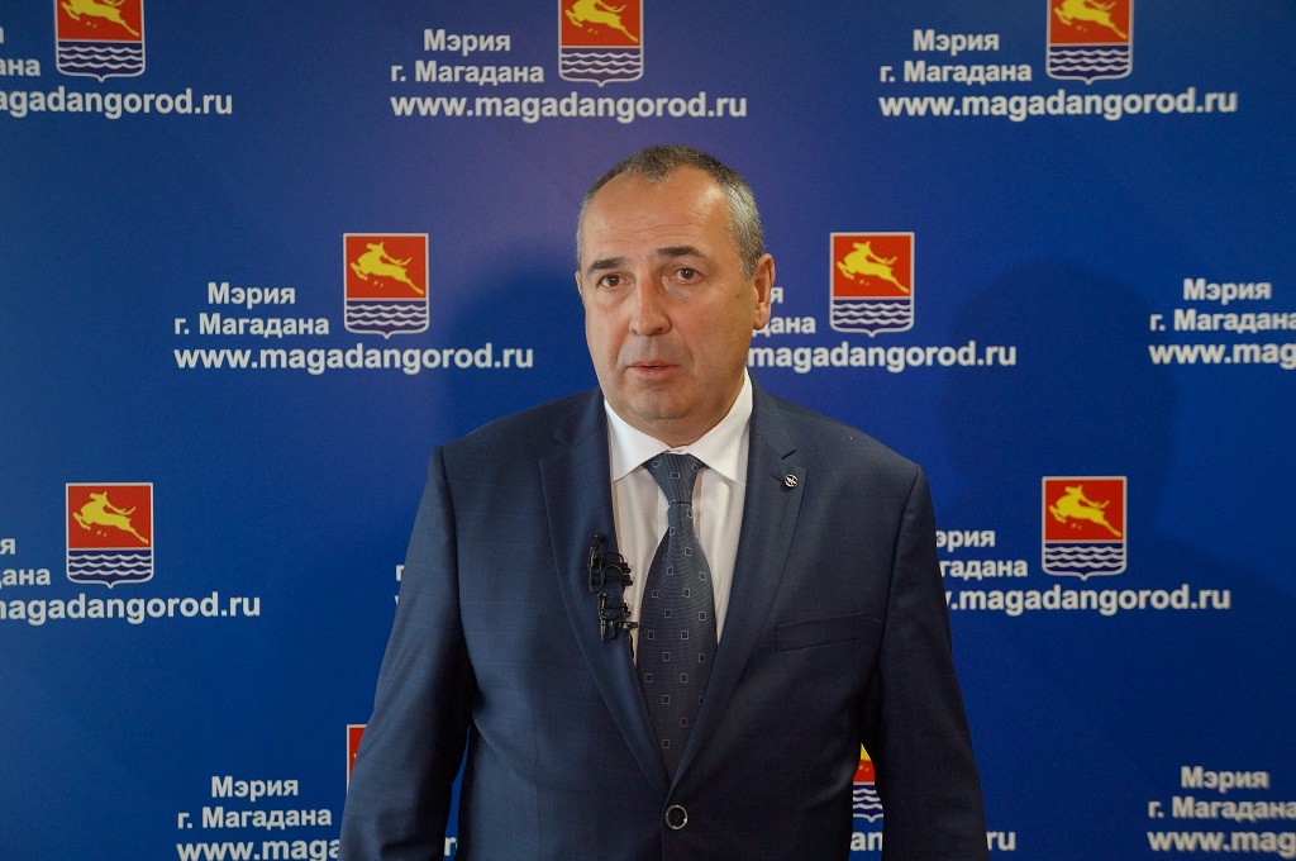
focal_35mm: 76
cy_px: 430
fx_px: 2750
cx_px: 648
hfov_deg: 26.5
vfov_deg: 17.8
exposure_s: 1/160
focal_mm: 51
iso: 2000
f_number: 5
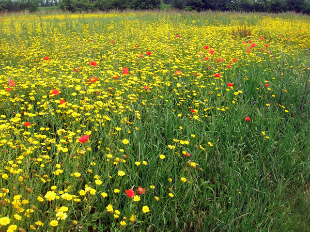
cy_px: 116
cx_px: 155
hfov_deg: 54.0
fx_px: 304
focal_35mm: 34
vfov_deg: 41.7
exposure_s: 1/150
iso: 50
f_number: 4.9
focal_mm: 5.7
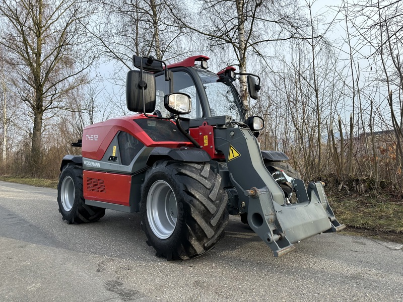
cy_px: 151
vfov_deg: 56.8
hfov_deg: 71.6
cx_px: 202
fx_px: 279
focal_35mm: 24
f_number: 1.78
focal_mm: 6.86
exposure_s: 1/1095
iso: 80
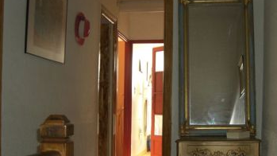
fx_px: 411
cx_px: 173
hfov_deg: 37.0
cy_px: 119
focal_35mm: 56
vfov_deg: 21.2
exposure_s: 1/60
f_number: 2.7
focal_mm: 6.2
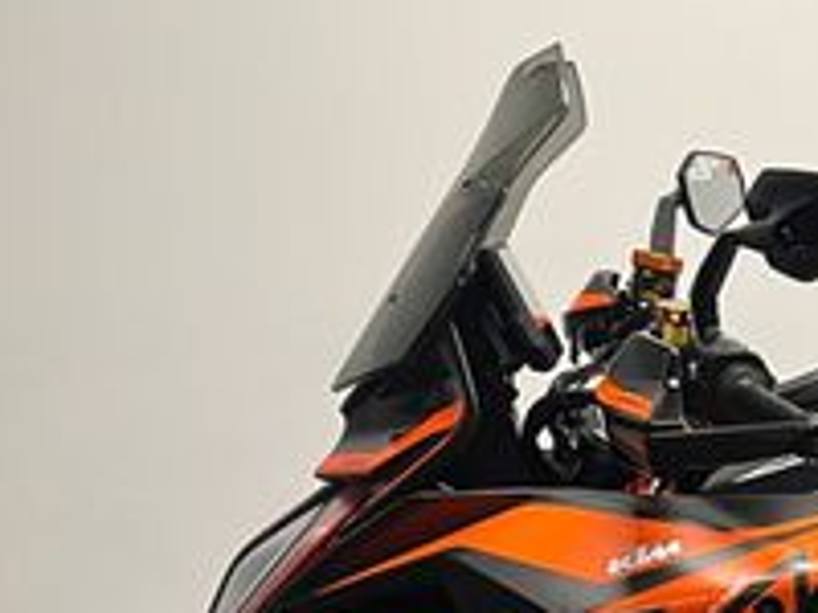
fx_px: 1961
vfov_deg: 17.2
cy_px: 682
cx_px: 978
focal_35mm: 83
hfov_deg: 21.8
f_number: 1.6
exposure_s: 1/50
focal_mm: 5.1
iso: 80
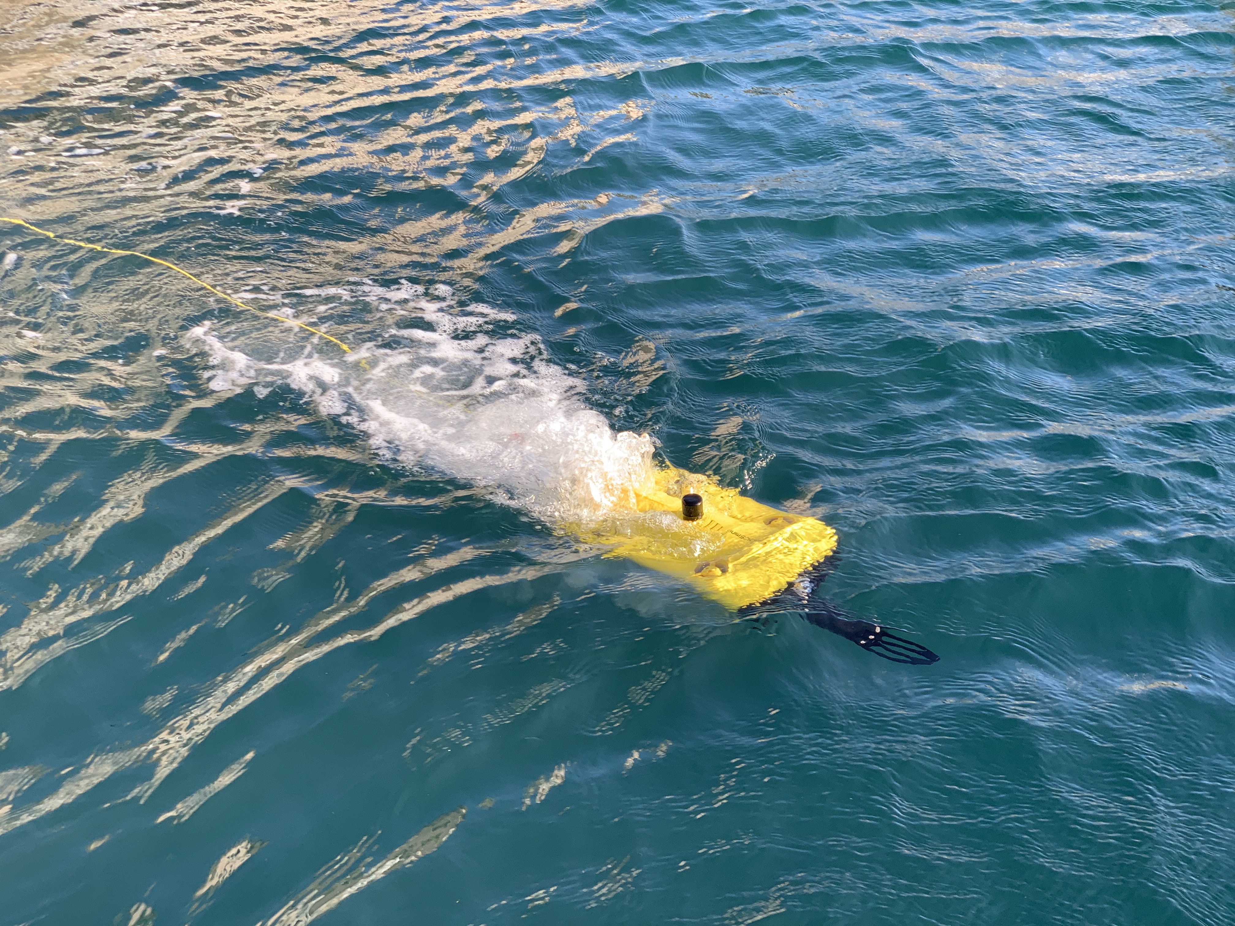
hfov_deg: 36.8
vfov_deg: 28.0
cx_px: 618
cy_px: 463
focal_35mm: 52
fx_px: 1855
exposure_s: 1/207
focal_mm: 6
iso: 16
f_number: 2.4
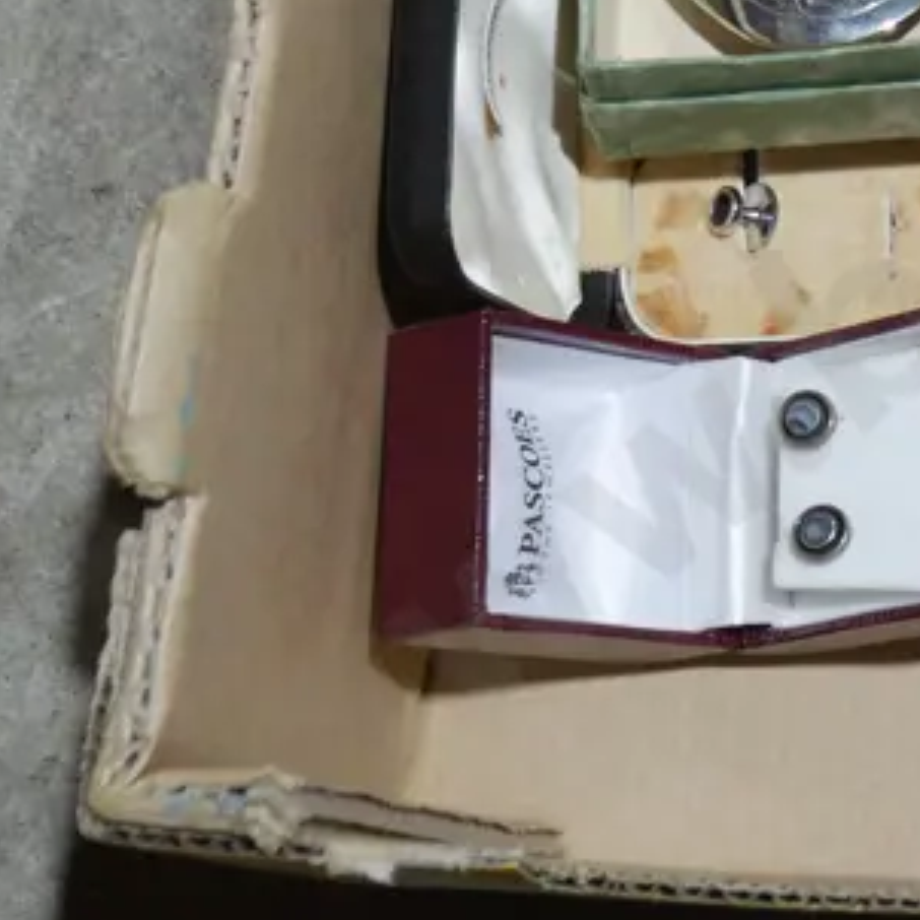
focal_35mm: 120
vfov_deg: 14.2
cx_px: 1490
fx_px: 3608
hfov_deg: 13.5
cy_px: -126
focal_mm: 20
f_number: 4.4
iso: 400
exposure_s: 1/60
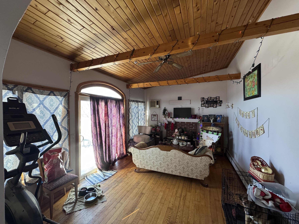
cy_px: 112
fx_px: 121
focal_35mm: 14
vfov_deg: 85.7
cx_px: 150
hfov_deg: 102.1
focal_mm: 2.22
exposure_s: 1/60
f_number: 2.2
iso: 320
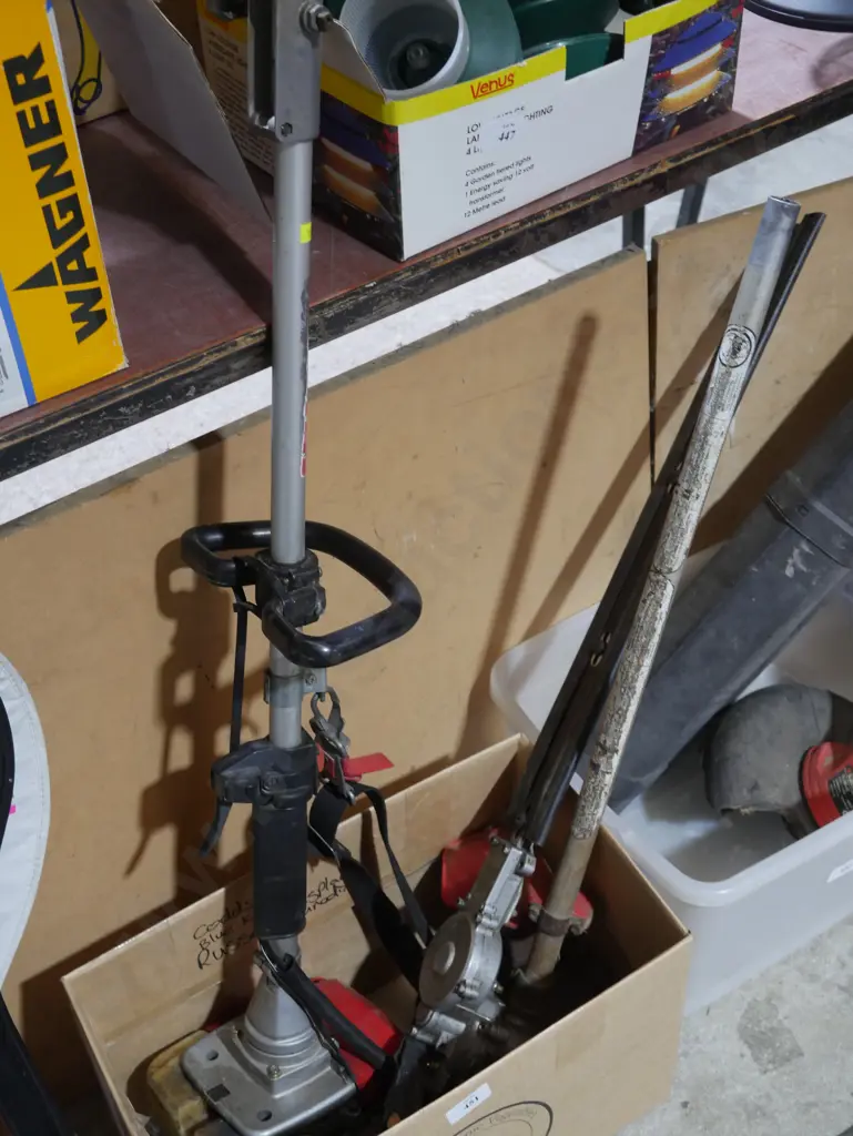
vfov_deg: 42.9
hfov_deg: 32.9
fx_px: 1444
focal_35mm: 44
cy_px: 568
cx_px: 426
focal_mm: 22
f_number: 4.7
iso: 1250
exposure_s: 1/60
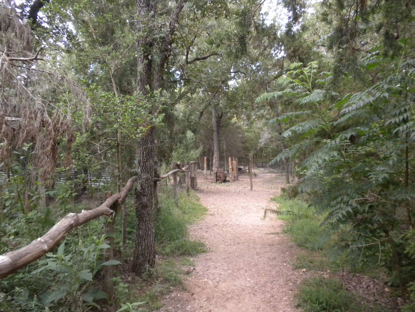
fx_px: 444
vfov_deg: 38.7
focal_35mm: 37
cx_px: 208
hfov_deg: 50.1
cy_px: 156
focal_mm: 6.6
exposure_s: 1/383
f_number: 3.5
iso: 400
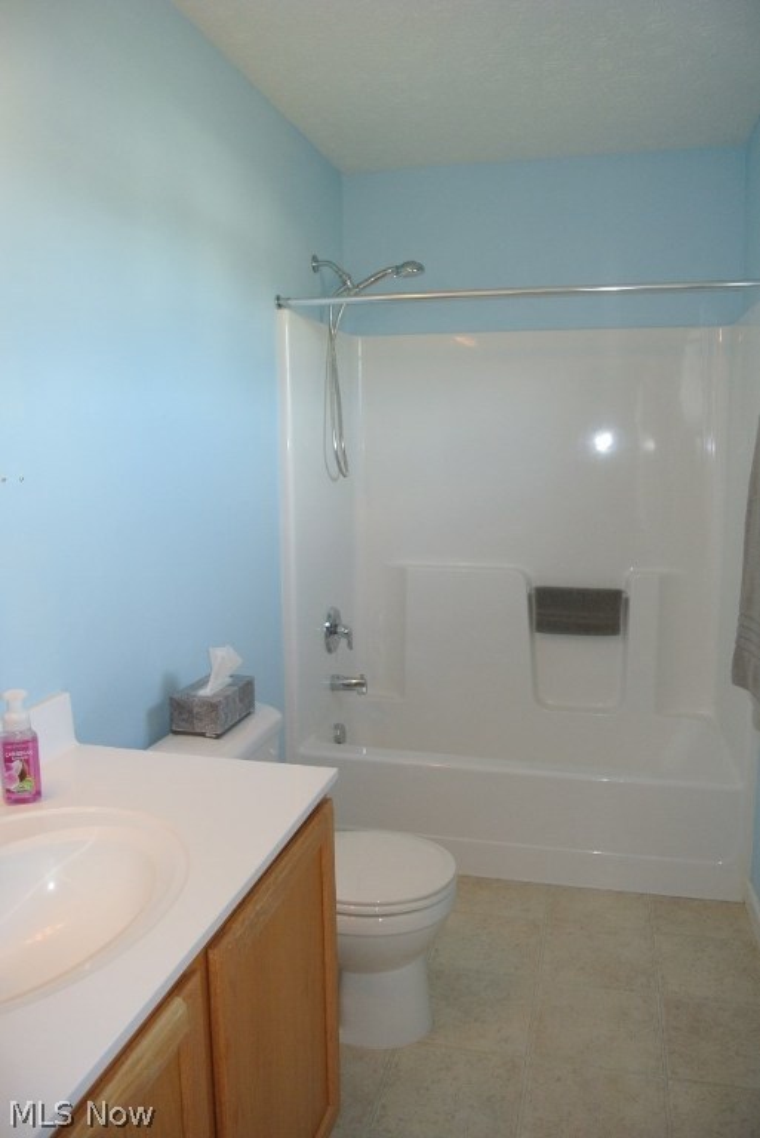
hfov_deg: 48.0
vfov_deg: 67.4
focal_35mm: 27
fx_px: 854
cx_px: 380
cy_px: 569
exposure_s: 1/60
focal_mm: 10
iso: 360
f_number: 3.5
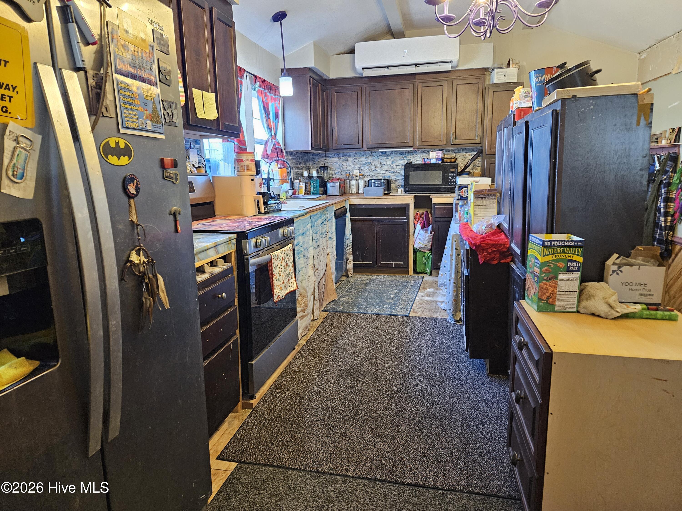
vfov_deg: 58.9
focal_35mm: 23
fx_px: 453
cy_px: 256
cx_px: 341
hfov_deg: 73.9
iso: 500
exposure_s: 1/60
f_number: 1.8
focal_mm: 5.4
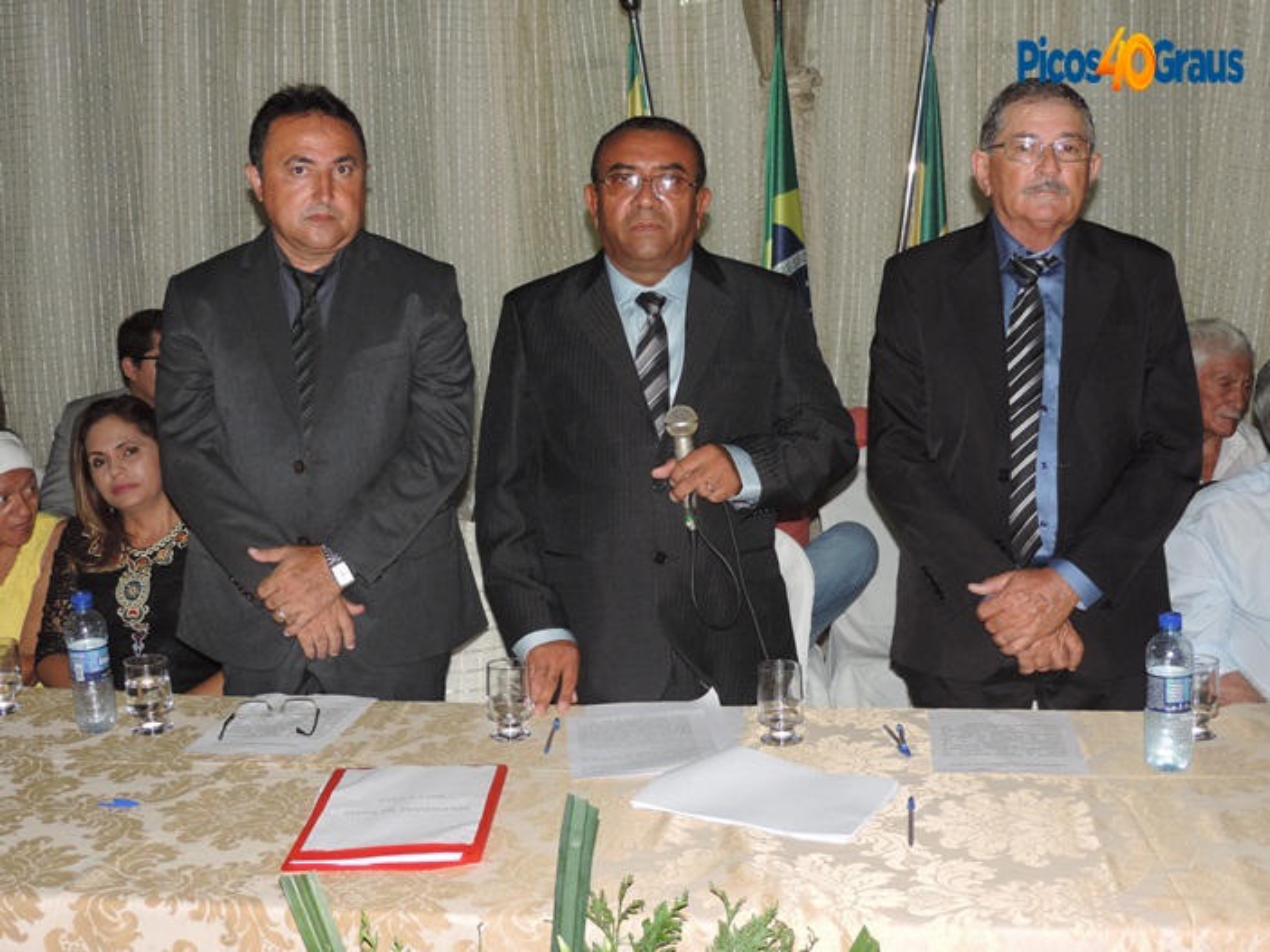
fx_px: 1724
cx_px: 635
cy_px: 476
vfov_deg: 30.9
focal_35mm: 47
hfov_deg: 40.4
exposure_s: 1/30
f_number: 3.5
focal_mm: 8.3
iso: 200
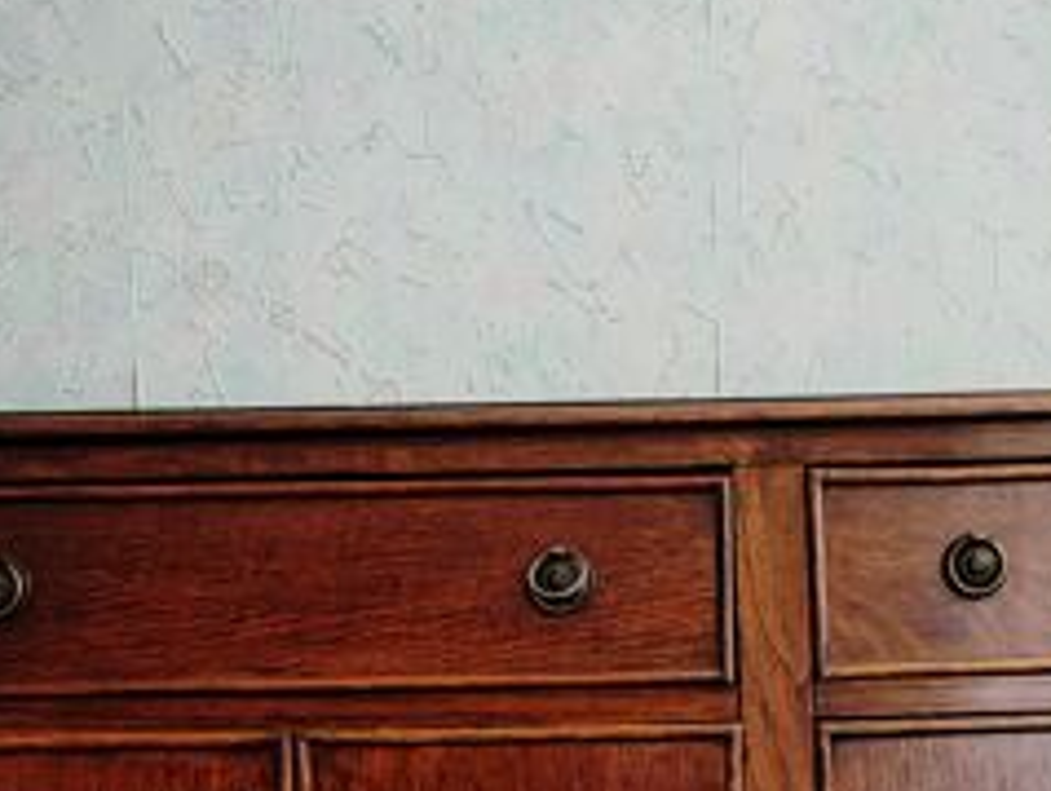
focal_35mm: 43
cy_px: 818
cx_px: 760
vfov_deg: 30.8
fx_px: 1307
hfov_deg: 42.7
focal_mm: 1.96
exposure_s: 1/25
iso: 800
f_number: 2.2
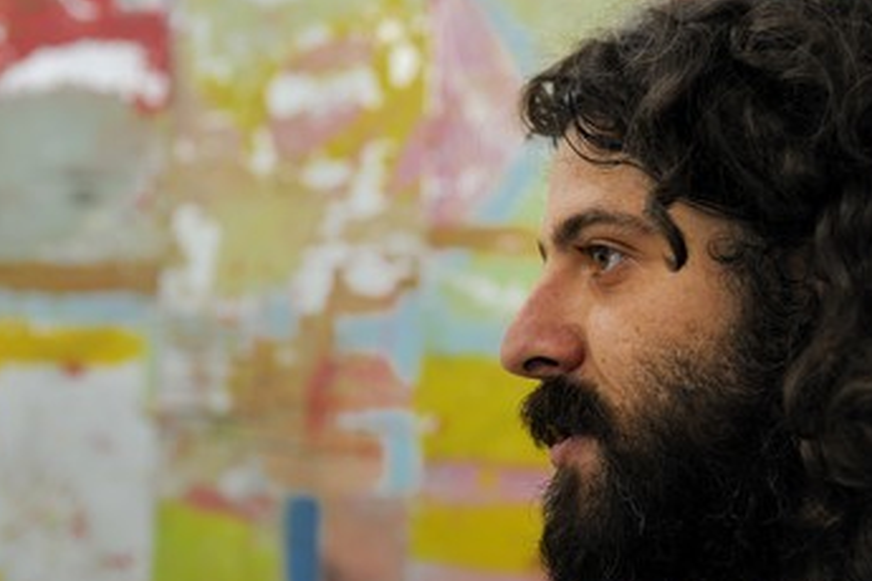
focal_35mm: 73
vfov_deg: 18.7
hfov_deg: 27.7
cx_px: 465
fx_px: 1768
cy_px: 326
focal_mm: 60
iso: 800
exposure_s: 1/40
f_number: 4.5
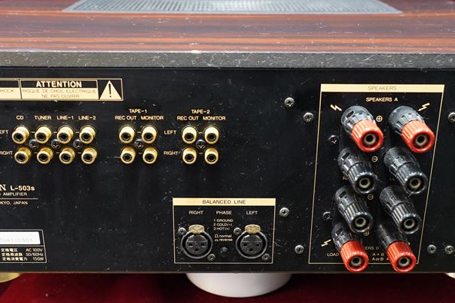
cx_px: 226
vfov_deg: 29.1
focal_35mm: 46
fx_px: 581
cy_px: 180
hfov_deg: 42.8
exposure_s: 1/100
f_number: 4.5
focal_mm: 23
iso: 3200
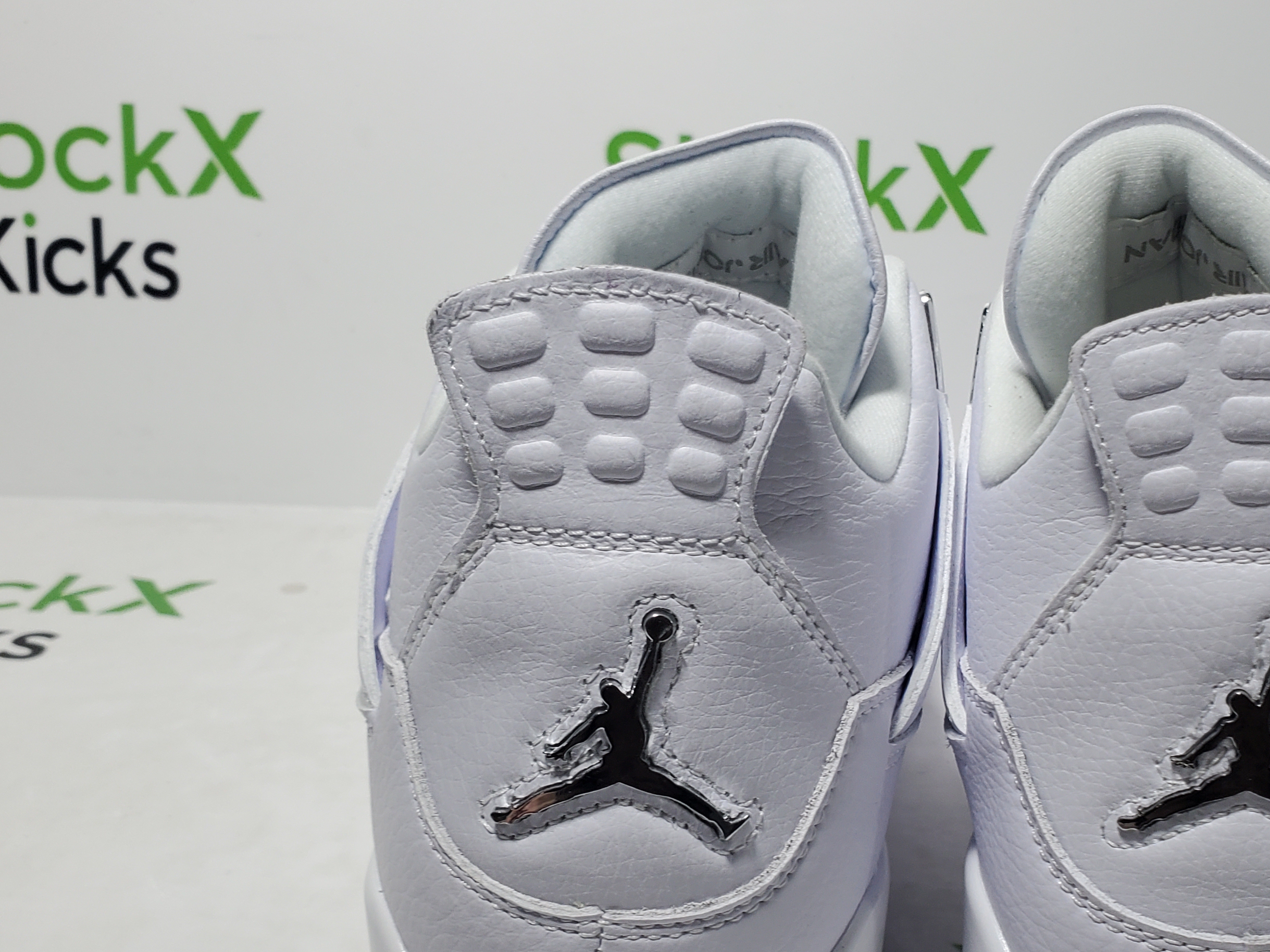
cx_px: 932
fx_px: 1577
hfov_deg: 42.7
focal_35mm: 43
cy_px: 634
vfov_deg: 33.3
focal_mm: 4.3
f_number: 2.4
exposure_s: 1/254
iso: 50
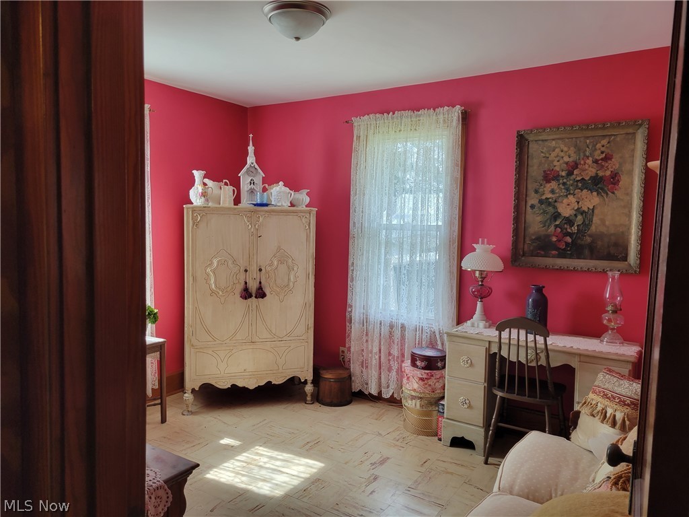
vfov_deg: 53.1
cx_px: 344
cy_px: 258
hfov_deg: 67.3
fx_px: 518
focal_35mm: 26
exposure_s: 1/120
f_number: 1.8
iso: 64
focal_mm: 5.4
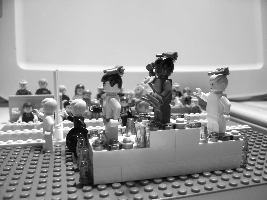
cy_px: 100
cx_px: 134
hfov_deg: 54.0
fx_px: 262
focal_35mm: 34
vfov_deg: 41.8
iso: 160
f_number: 2.7
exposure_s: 1/20
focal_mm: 5.6
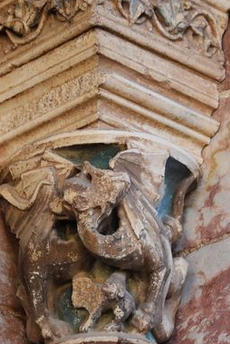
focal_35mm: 221
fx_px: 2114
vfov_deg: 9.3
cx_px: 109
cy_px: 205
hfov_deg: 6.2
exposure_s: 1/400
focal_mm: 80
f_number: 5
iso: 400
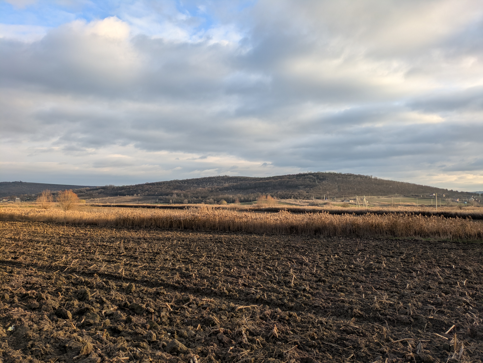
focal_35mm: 25
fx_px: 349
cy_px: 182
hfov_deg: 69.4
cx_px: 242
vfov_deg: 54.9
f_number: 1.89
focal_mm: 5.43
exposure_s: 1/877
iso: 56
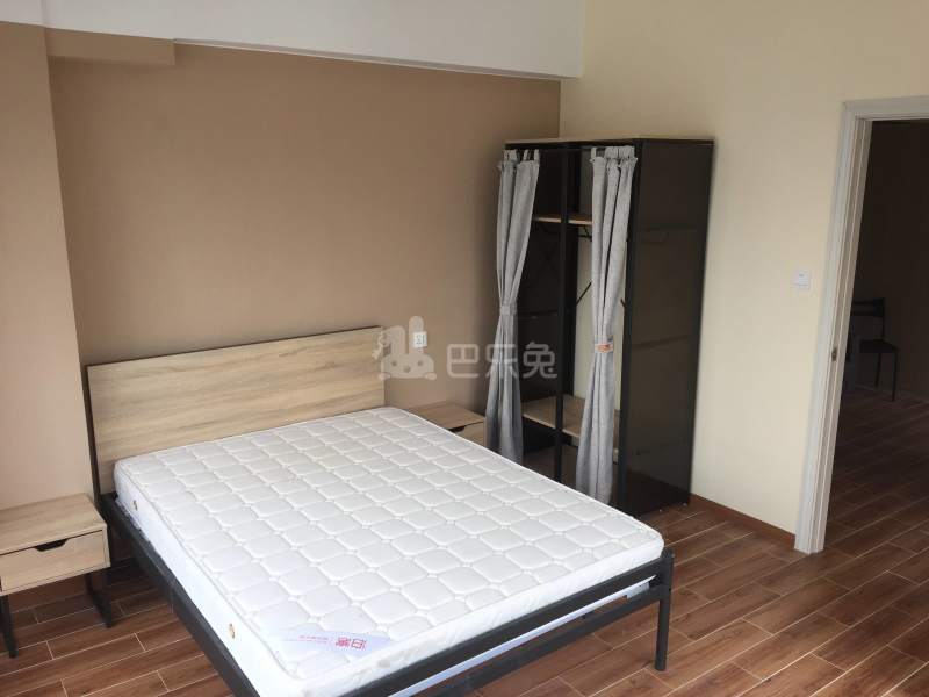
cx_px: 464
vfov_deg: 48.2
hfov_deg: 61.7
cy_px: 348
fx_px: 778
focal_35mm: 29
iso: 50
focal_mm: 4.15
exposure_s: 1/100
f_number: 2.2
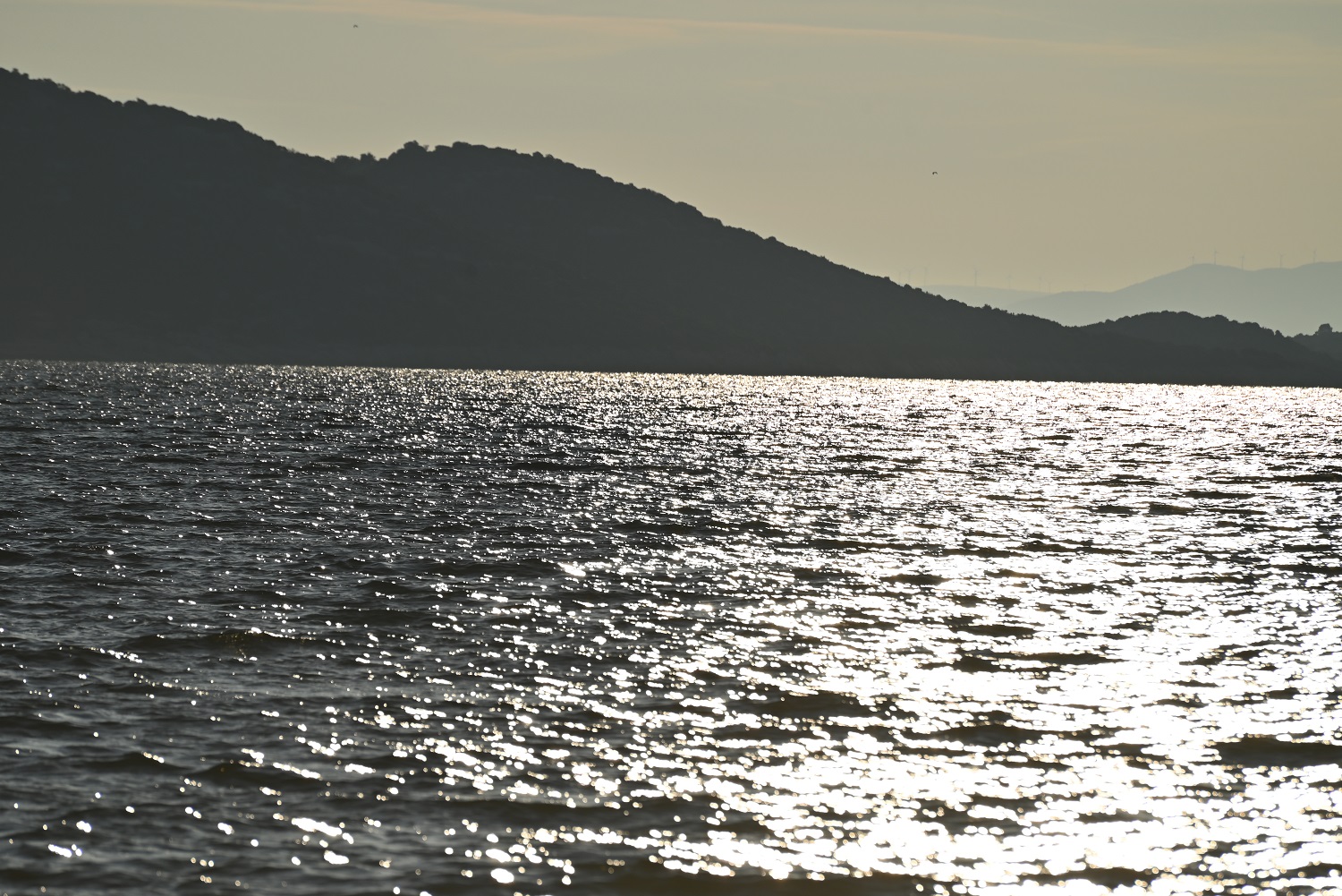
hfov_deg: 7.4
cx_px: 671
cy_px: 448
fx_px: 10440
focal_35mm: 280
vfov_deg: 4.9
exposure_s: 1/2000
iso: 100
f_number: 8
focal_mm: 280
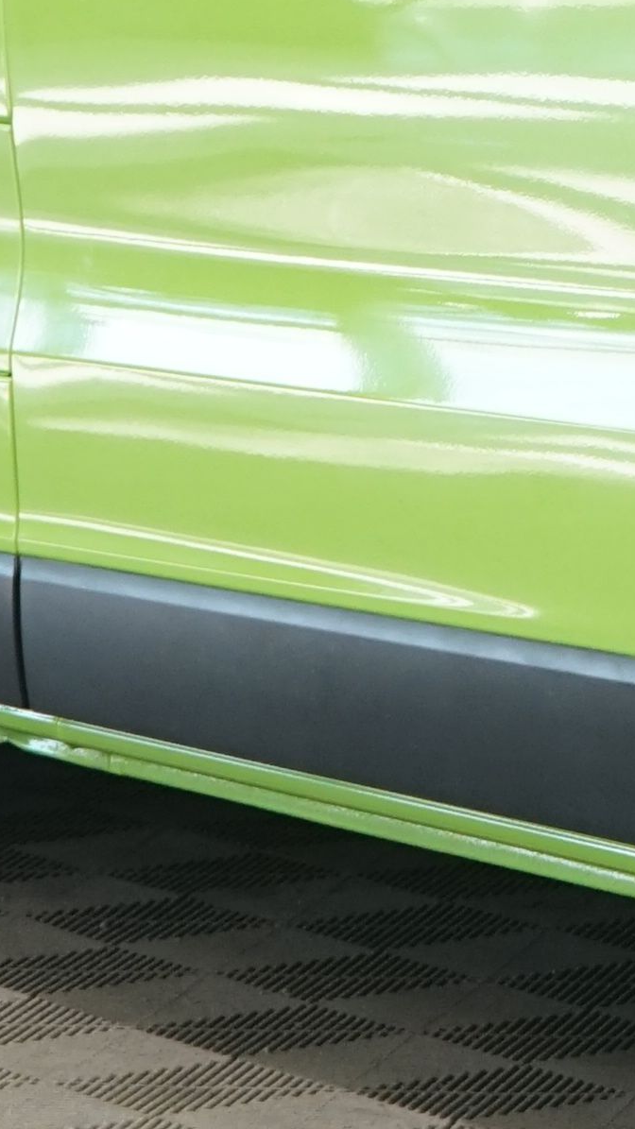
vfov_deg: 8.1
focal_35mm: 263
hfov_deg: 4.5
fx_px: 7874
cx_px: 1538
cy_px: -141
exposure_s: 1/40
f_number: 5.6
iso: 800
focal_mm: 50
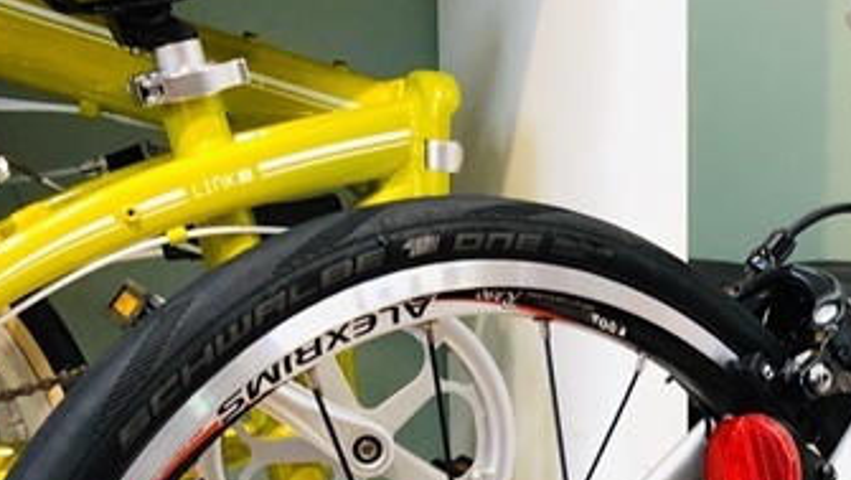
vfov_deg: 12.7
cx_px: 831
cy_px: 698
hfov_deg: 22.6
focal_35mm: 91
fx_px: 2055
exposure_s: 1/20
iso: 40
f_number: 1.8
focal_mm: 4
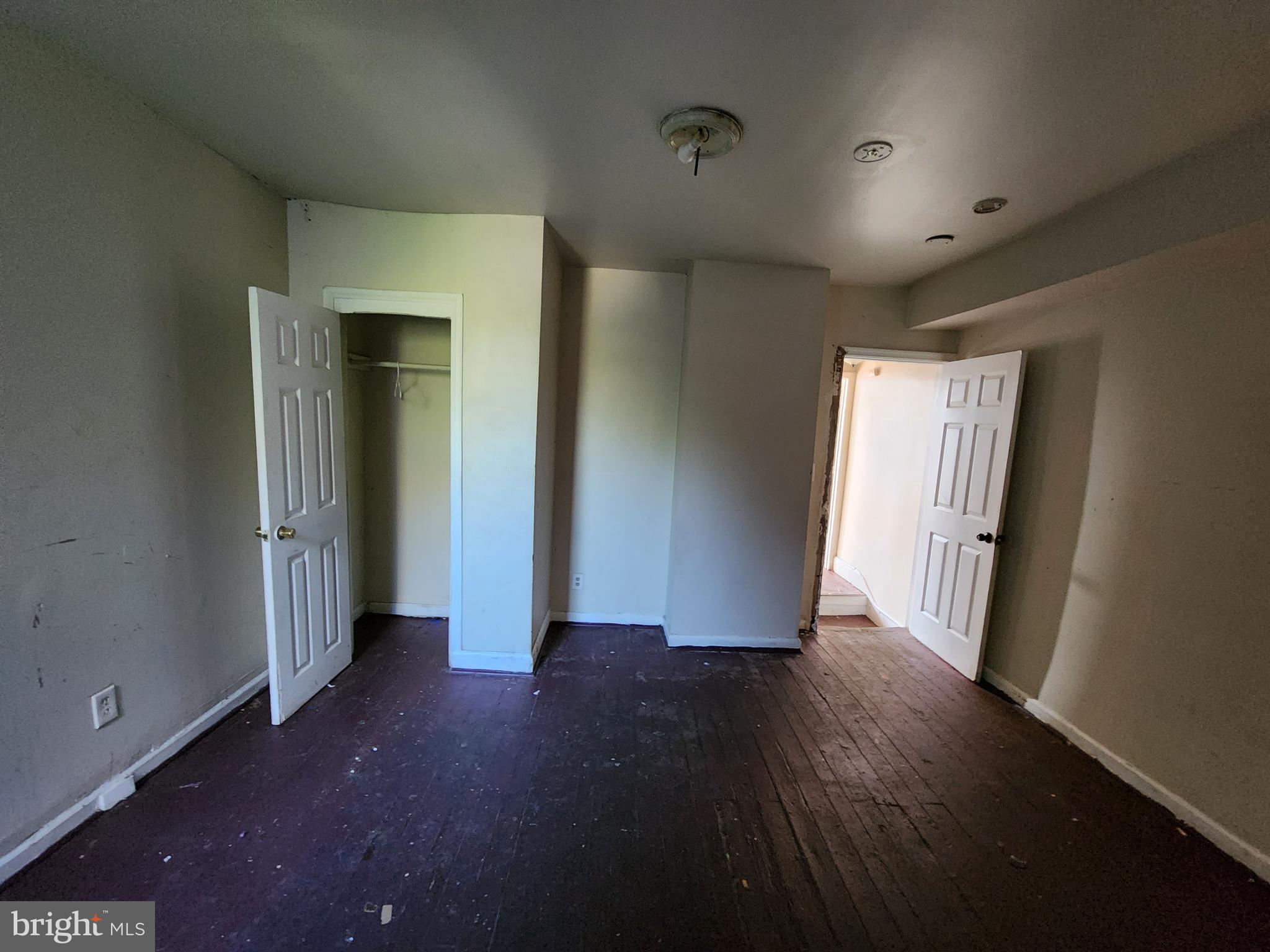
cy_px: 476
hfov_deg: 106.2
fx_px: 477
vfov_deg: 89.9
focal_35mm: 13
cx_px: 635
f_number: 2.2
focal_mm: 2.2
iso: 500
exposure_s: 1/30
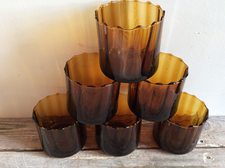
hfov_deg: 56.9
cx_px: 112
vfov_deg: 44.1
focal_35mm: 32
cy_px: 84
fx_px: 208
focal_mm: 3.3
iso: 50
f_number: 2.4
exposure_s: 1/25
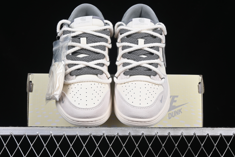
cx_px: 118
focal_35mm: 75
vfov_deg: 18.2
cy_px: 78
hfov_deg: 27.0
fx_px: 490
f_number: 8
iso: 160
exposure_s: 1/80
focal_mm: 50
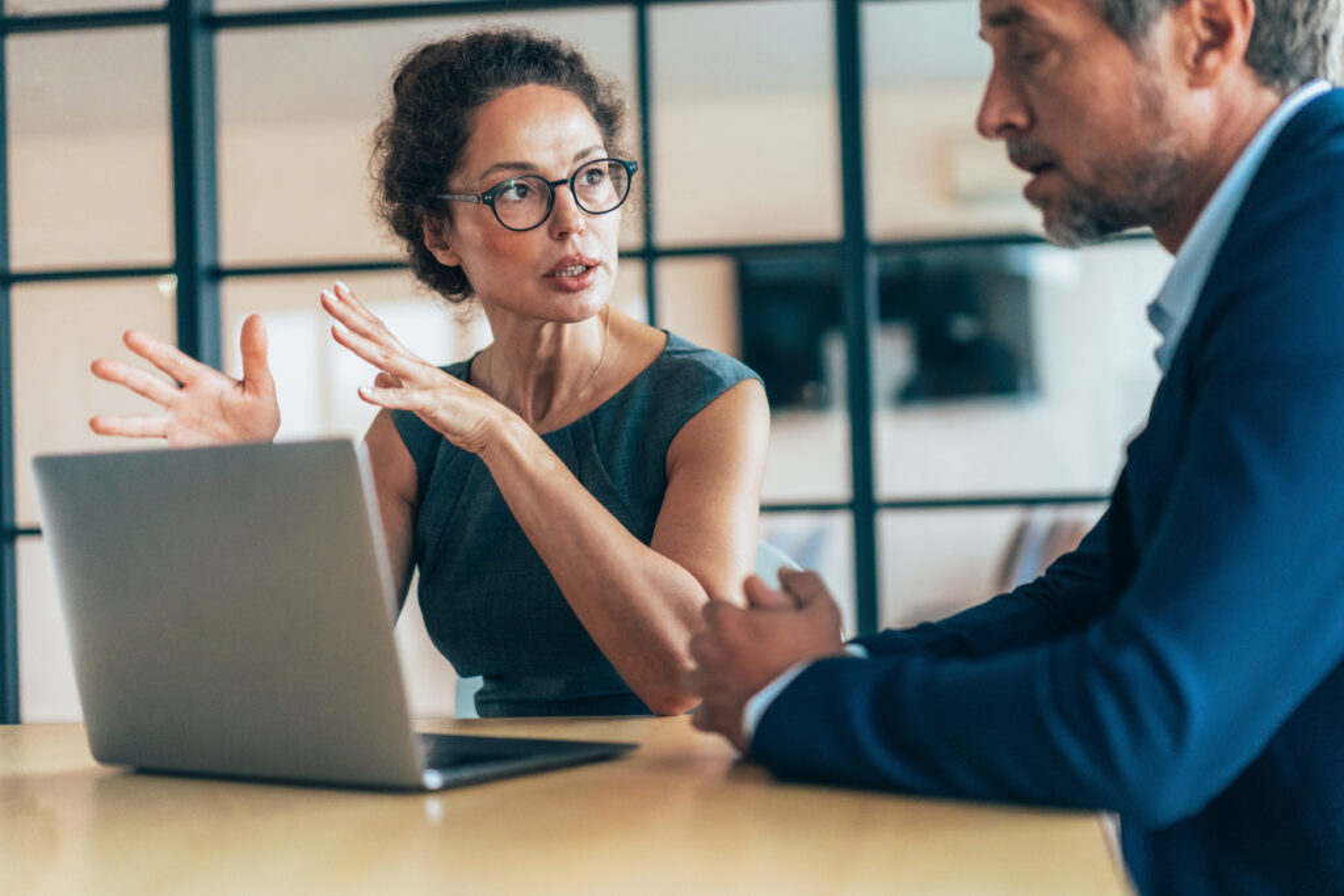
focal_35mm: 55
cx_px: 672
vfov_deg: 24.6
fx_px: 2053
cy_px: 448
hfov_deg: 36.2
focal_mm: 55
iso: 3200
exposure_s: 1/400
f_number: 1.8
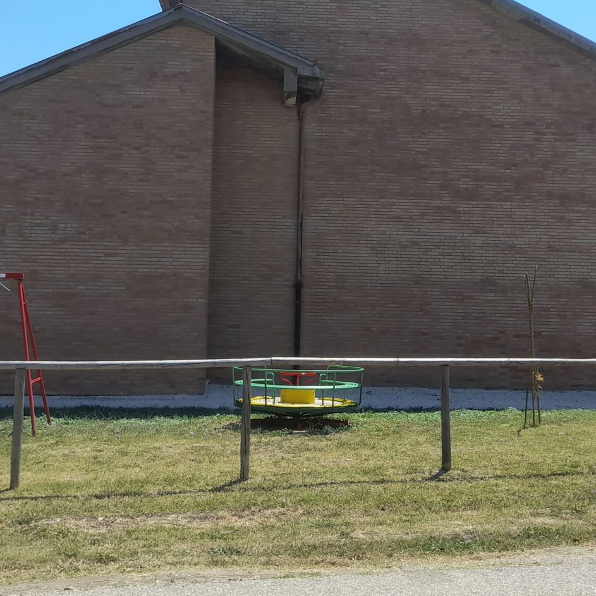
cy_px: 186
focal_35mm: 45
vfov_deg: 37.1
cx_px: 293
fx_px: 877
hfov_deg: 37.6
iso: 20
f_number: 2
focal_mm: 4.6
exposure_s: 1/707
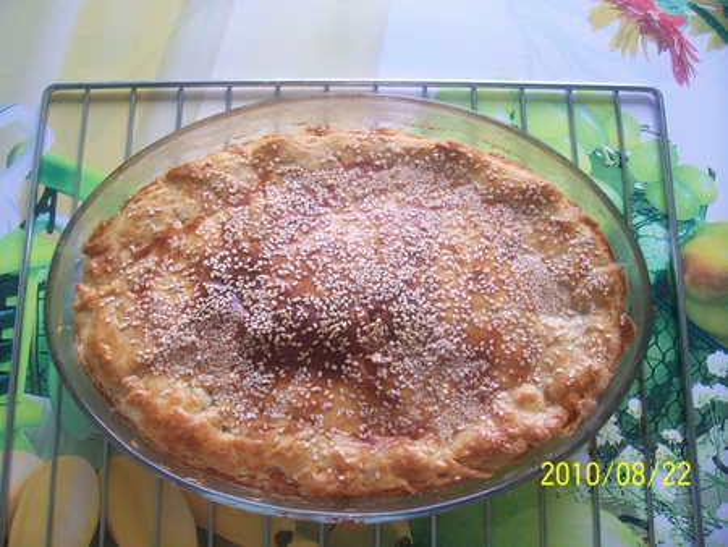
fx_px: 715
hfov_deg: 53.9
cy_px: 274
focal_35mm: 34
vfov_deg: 41.8
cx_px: 364
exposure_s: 1/74.2
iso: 80
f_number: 2.7
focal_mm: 5.6
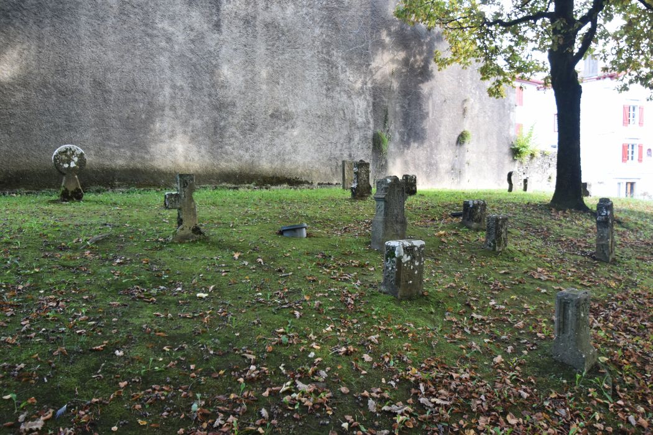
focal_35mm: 26
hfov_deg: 70.4
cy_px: 218
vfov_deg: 50.4
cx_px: 326
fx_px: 463
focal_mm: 17
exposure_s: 1/80
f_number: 4.2
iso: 400
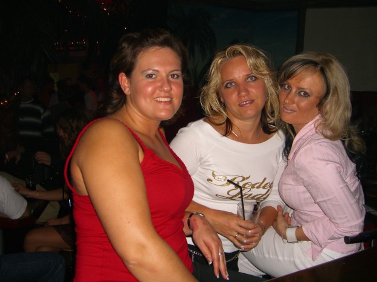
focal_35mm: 38
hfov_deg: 49.0
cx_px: 188
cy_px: 141
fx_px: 414
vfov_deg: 37.7
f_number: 2.8
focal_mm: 7.9
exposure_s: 1/60
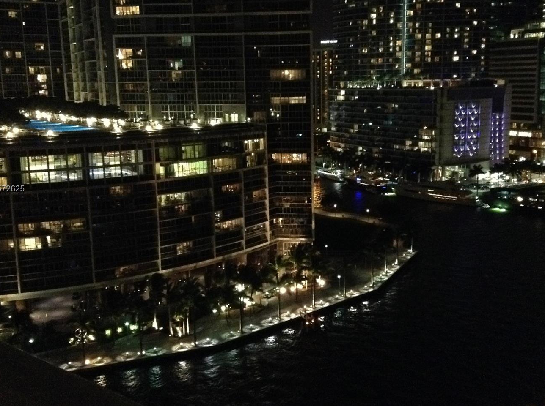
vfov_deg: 35.0
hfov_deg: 45.8
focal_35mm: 41
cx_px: 296
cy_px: 189
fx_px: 644
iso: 640
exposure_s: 1/15
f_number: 2.4
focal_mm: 3.3
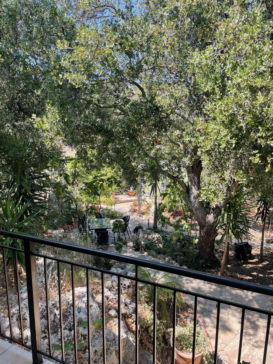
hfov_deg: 53.1
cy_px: 182
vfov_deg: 67.3
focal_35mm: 26
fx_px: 273
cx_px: 136
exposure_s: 1/447
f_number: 1.6
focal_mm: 4.2
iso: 32
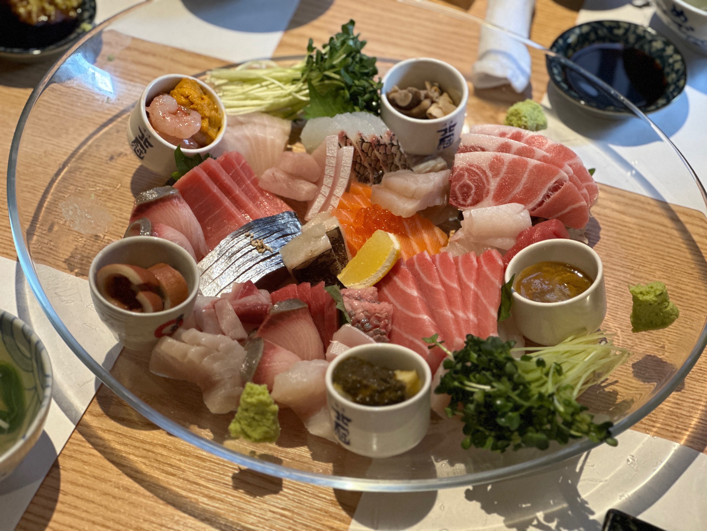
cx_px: 354
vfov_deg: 19.1
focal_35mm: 77
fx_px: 1573
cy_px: 266
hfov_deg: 25.3
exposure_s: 1/30
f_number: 2.8
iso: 320
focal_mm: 9
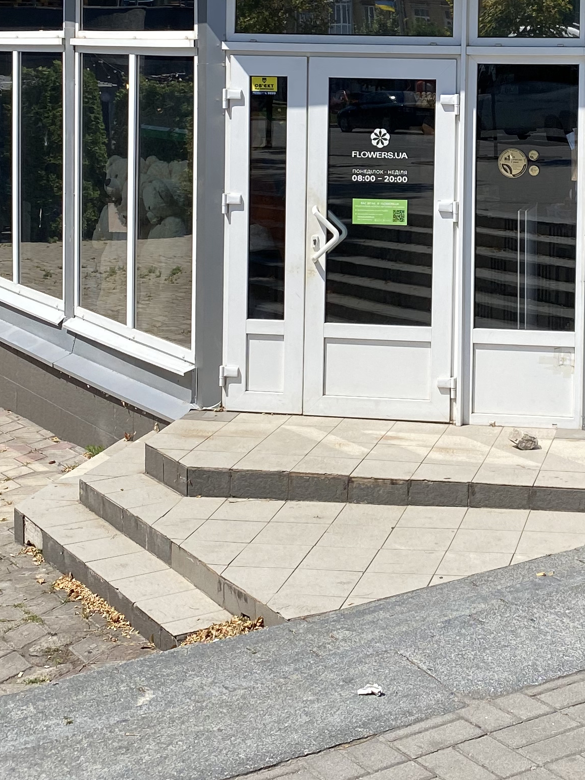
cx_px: 484
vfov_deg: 27.9
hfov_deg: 21.3
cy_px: 141
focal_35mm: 68
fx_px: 1533
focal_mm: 4.25
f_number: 1.8
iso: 32
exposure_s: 1/2817
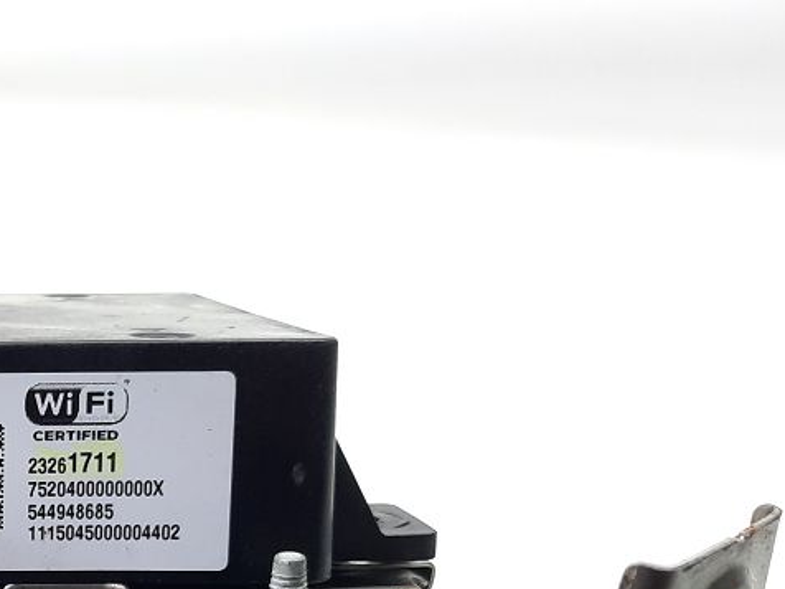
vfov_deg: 22.6
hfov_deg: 27.8
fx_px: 1429
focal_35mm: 63
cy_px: 556
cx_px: -101
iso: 125
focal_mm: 4.6
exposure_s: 1/50
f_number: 2
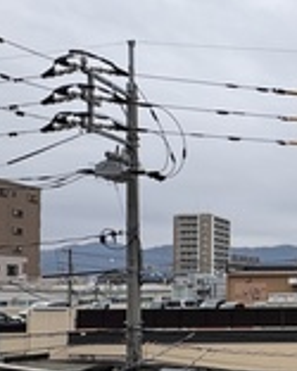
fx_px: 538
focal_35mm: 49
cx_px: 435
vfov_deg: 37.3
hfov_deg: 24.6
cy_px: 269
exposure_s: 1/1477
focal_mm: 2.22
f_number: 2.2
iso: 50
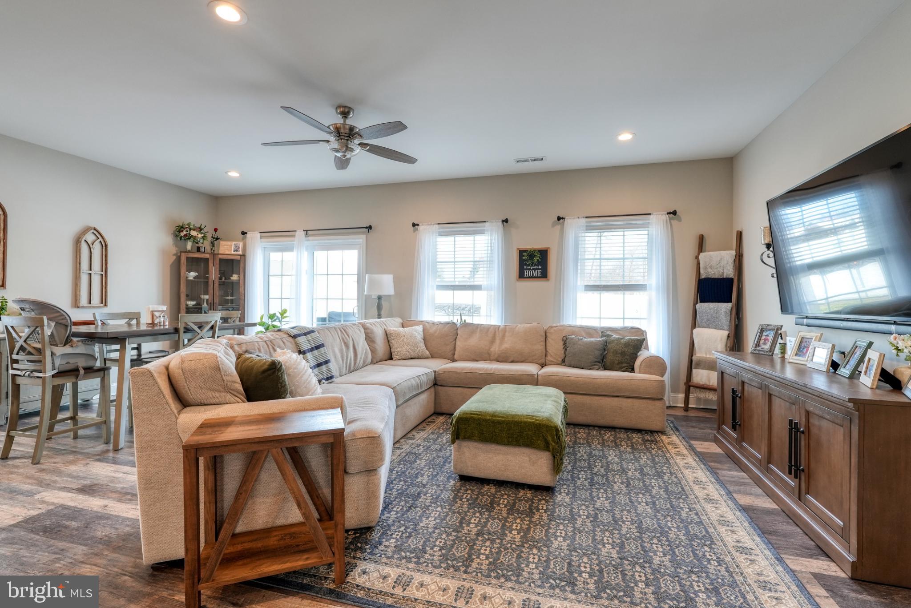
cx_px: 456
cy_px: 304
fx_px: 405
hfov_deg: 96.7
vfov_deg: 73.8
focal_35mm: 16
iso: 640
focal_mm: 16
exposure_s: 1/20
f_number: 9
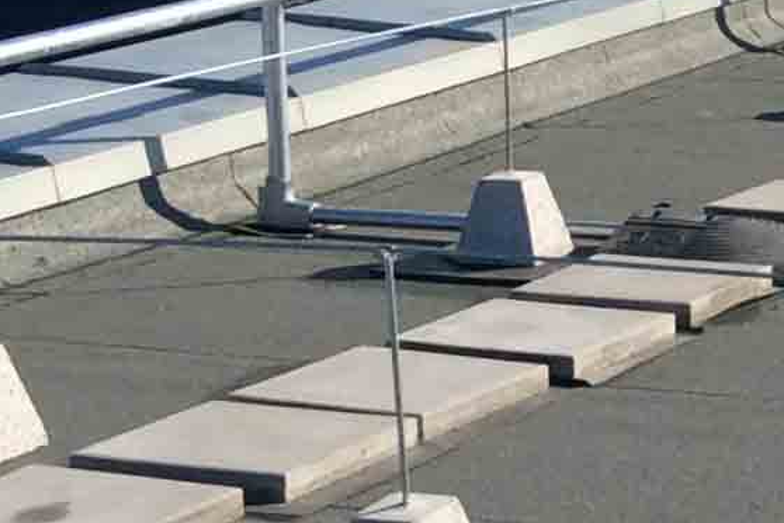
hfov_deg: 12.5
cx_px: 1250
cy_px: 86
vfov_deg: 8.9
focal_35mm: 154
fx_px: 3354
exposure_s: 1/1634
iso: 32
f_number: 2.4
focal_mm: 3.3
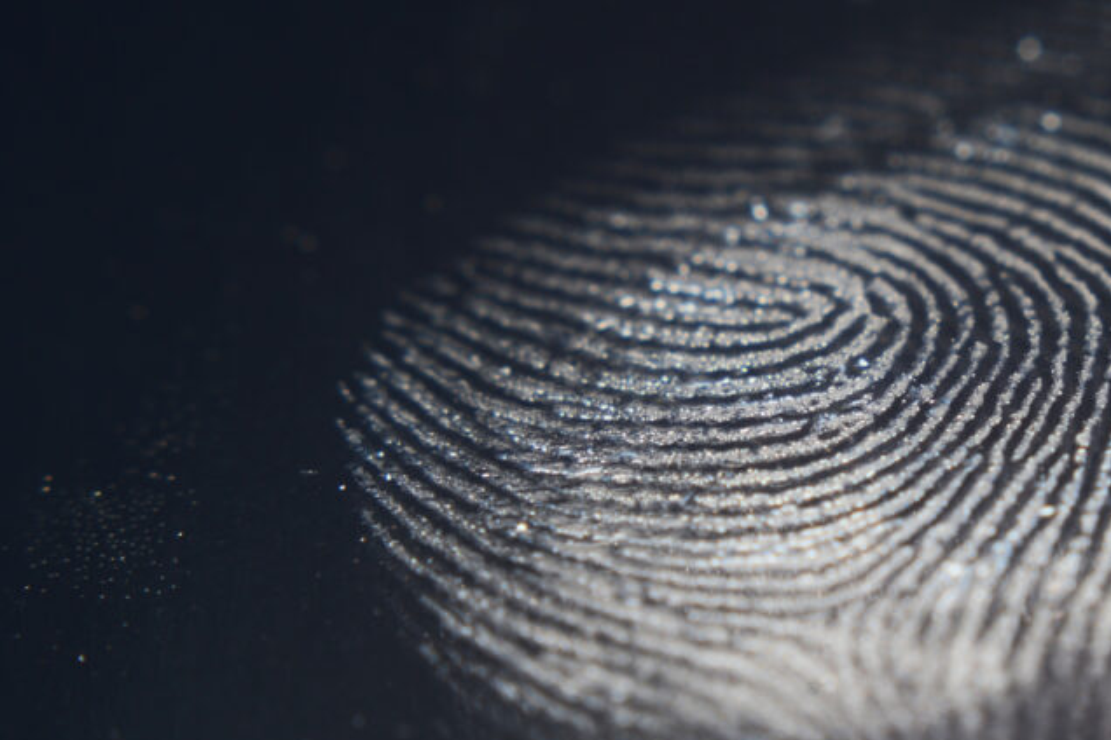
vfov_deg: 8.1
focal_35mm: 169
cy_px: 371
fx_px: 5215
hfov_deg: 12.1
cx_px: 852
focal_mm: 70
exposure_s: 1/100
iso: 100
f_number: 13
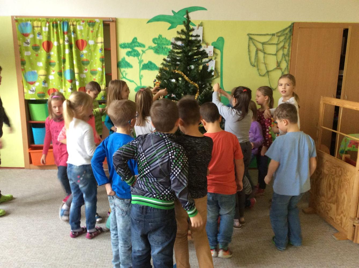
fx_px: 331
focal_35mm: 32
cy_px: 134
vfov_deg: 44.0
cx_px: 180
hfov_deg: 56.9
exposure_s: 1/25
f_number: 2.4
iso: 125
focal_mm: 3.3
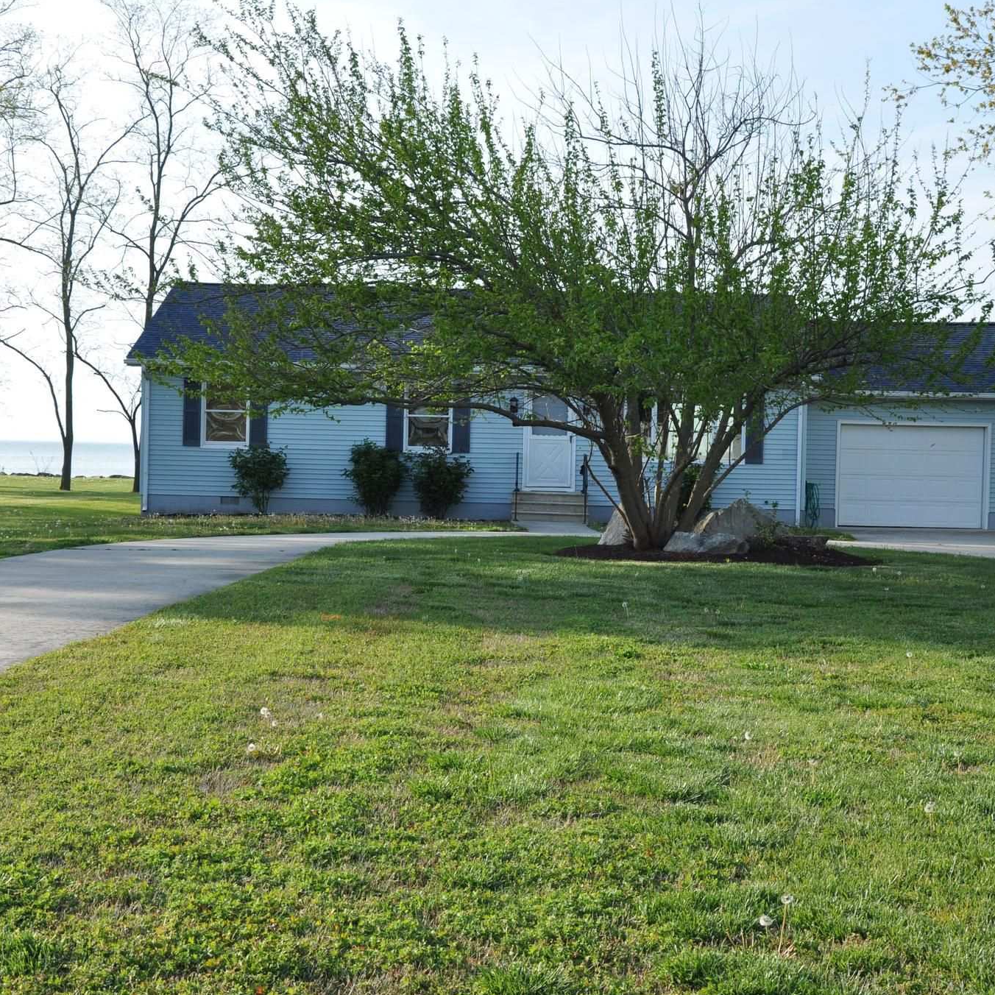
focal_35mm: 54
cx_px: 506
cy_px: 498
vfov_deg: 31.6
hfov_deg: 31.6
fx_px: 1756
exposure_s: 1/250
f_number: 8
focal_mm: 28
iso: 200
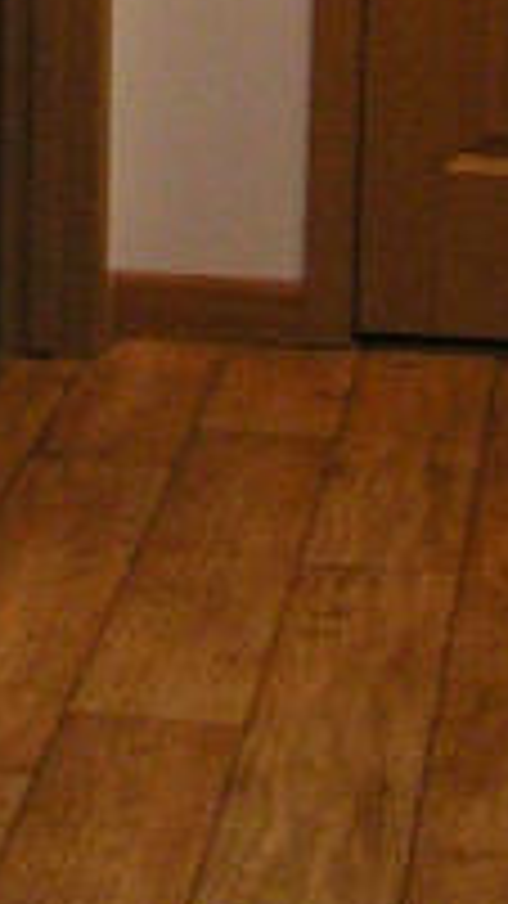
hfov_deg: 7.3
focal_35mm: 165
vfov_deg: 12.4
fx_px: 3953
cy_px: -432
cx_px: -207
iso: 200
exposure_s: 1/30
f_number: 2.8
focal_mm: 5.8
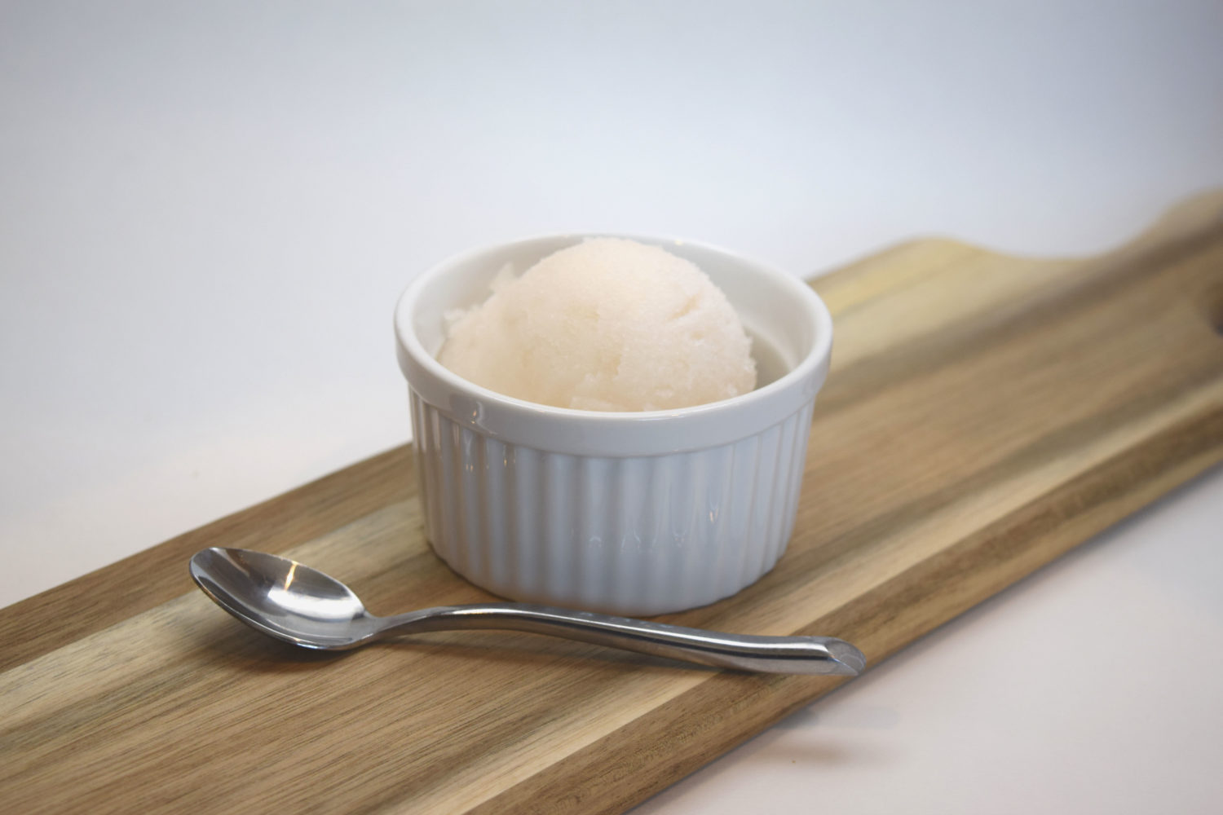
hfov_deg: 28.1
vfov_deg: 18.9
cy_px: 408
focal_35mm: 72
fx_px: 2446
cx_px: 612
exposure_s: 1/100
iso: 400
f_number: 5.3
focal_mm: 48
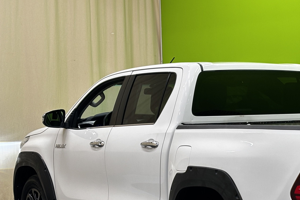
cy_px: 157
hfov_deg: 20.7
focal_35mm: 97
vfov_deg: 14.0
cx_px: 255
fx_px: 808
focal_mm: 5.96
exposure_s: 1/50
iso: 32
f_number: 1.6
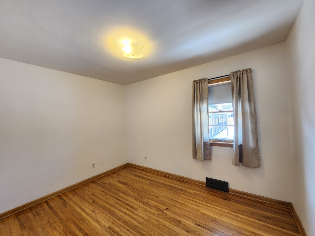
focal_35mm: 13
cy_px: 118
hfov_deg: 106.2
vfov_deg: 89.9
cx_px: 158
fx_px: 118
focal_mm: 2.2
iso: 160
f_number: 2.2
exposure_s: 1/60
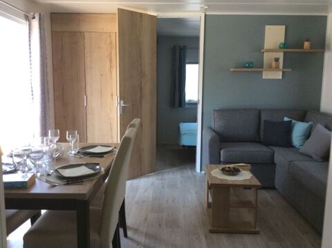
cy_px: 124
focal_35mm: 32
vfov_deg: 44.1
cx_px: 166
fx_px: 307
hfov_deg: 56.9
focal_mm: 3.3
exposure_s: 1/100
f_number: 2.4
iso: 64
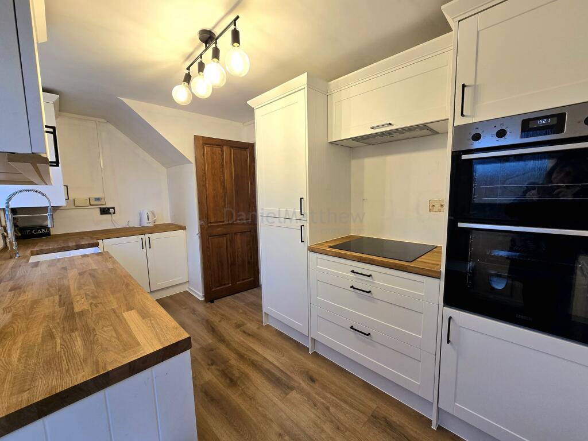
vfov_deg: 89.9
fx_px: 221
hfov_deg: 106.2
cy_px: 220
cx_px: 294
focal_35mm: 13
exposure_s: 1/100
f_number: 2.2
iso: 50
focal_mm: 2.2
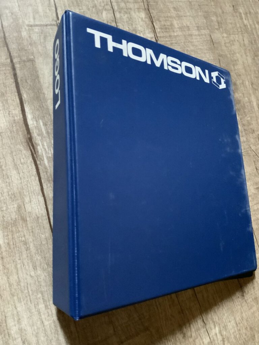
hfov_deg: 48.2
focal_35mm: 29
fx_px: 289
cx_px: 130
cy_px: 172
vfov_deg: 61.7
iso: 640
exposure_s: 1/27
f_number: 1.8
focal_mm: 3
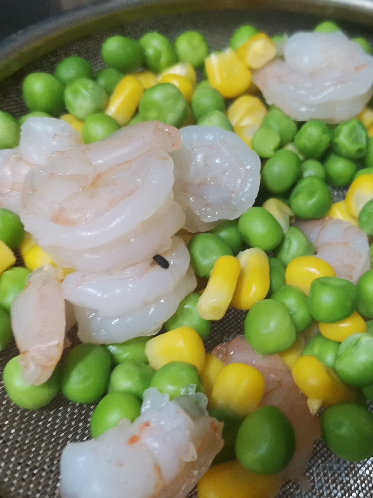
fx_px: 374
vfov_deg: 67.3
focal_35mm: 26
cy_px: 249
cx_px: 186
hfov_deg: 53.1
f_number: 1.8
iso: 500
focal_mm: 5.5
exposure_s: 1/25
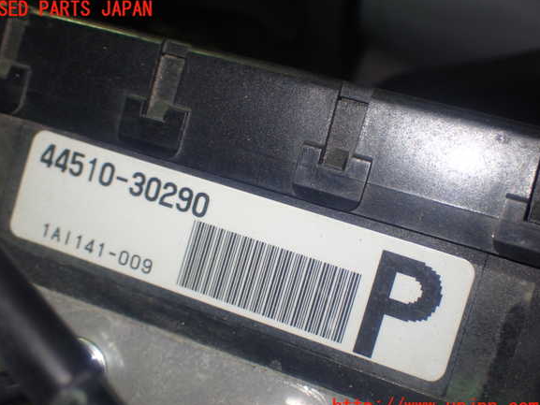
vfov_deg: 28.0
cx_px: 263
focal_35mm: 52
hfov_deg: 36.8
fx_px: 811
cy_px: 209
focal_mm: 9.01
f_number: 3.2
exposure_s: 1/50
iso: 250
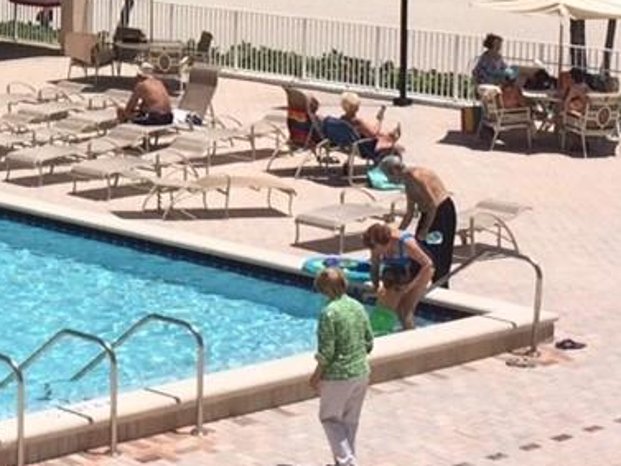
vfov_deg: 11.8
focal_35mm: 123
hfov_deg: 15.3
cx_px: -166
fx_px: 2207
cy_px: -89
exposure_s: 1/4566
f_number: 2.2
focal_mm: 4.15
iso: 32
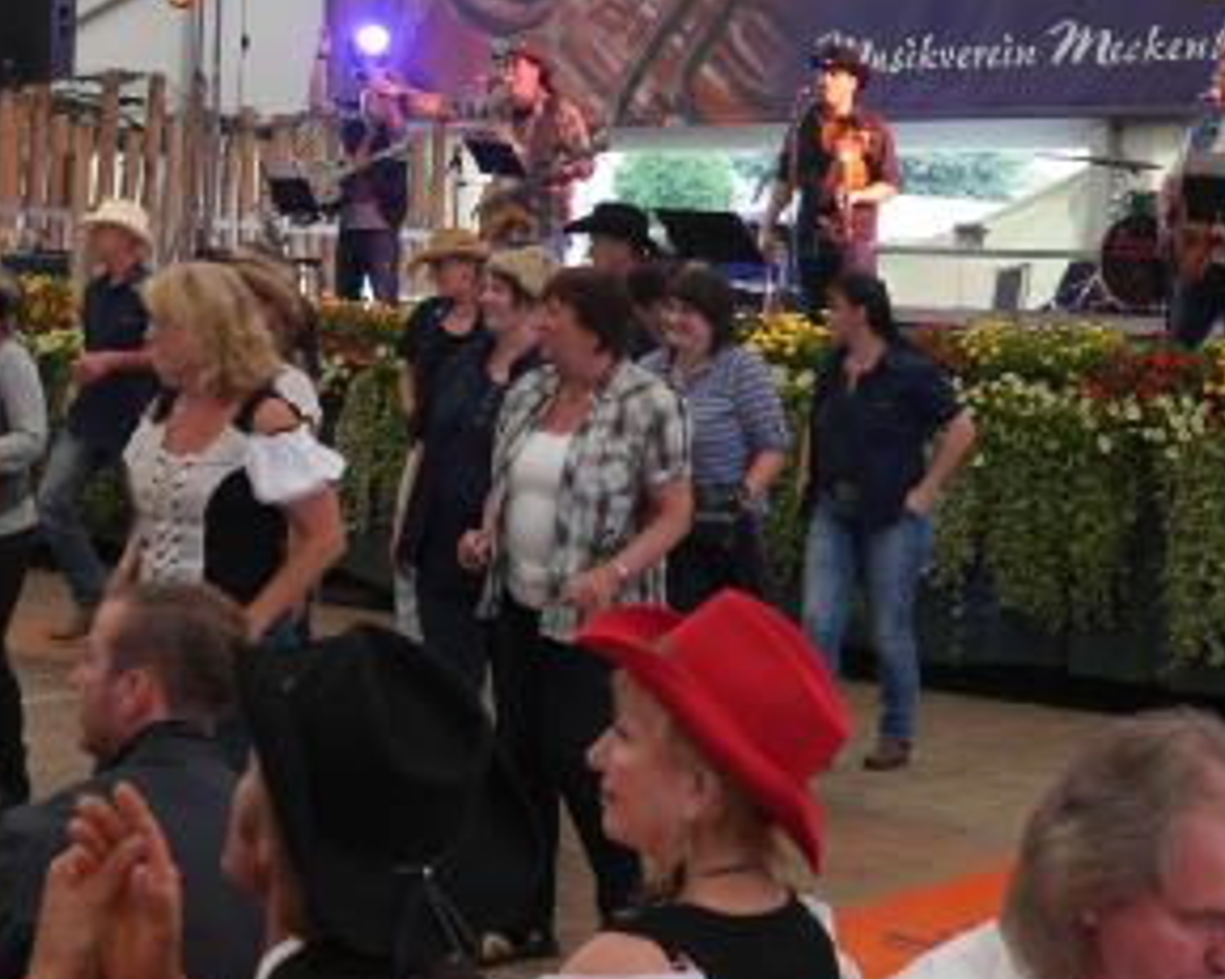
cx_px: 644
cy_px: 267
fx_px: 2646
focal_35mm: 73
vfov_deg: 20.8
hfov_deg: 26.1
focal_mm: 18
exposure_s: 1/60
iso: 2000
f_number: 4.3
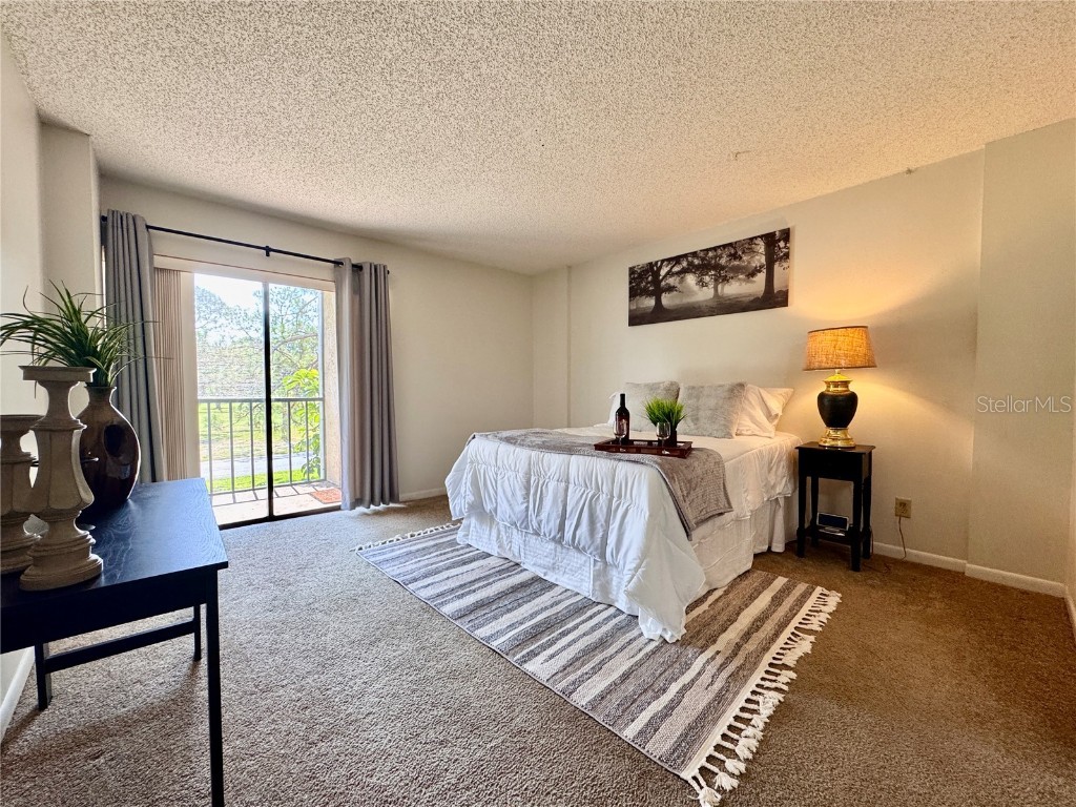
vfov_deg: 85.7
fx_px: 435
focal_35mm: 14
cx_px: 538
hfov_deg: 102.1
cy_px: 404
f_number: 2.2
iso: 200
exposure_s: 1/120
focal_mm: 2.22
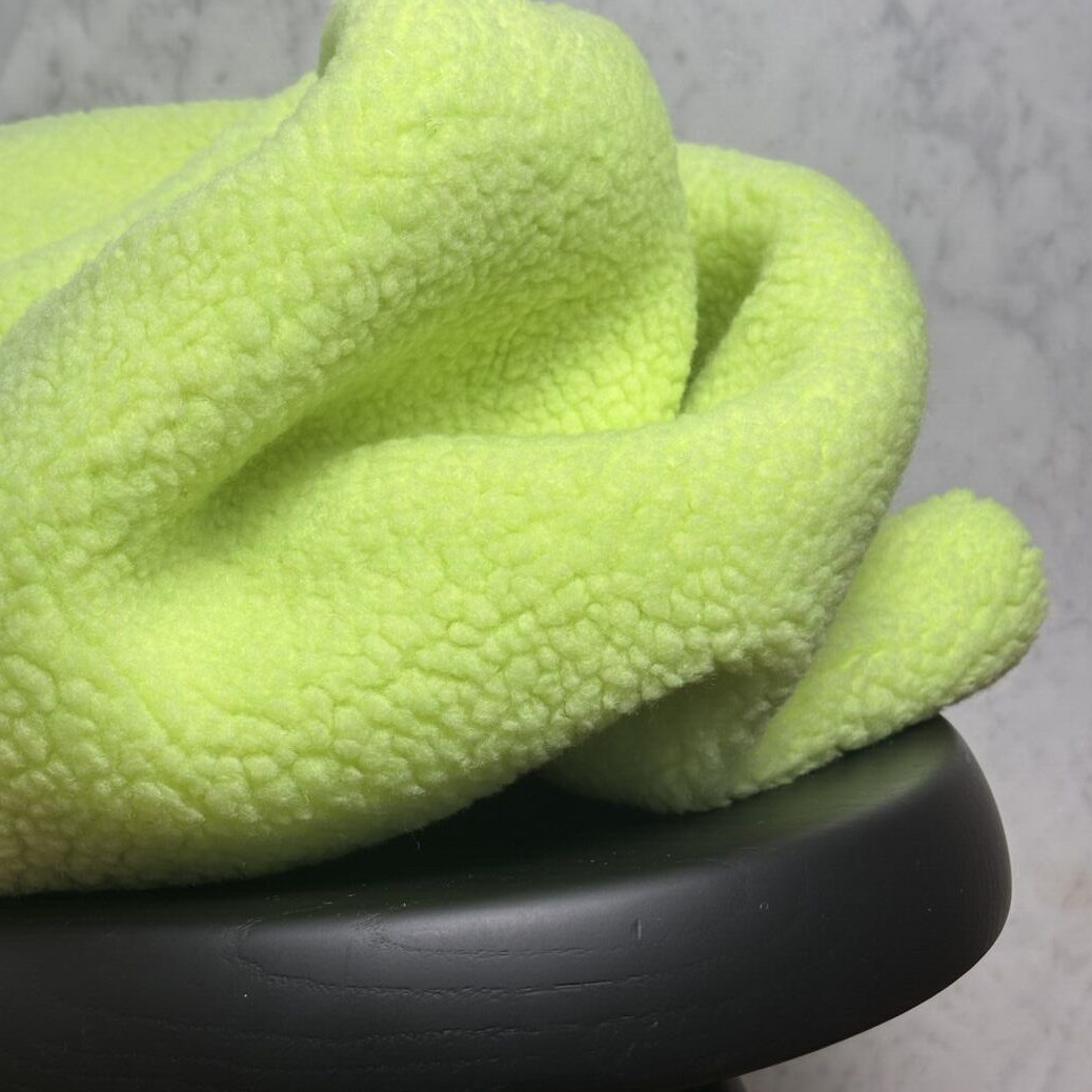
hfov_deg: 27.7
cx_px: 546
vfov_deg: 27.7
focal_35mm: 62
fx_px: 2213
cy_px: 640
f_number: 1.6
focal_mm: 5.96
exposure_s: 1/121
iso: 32
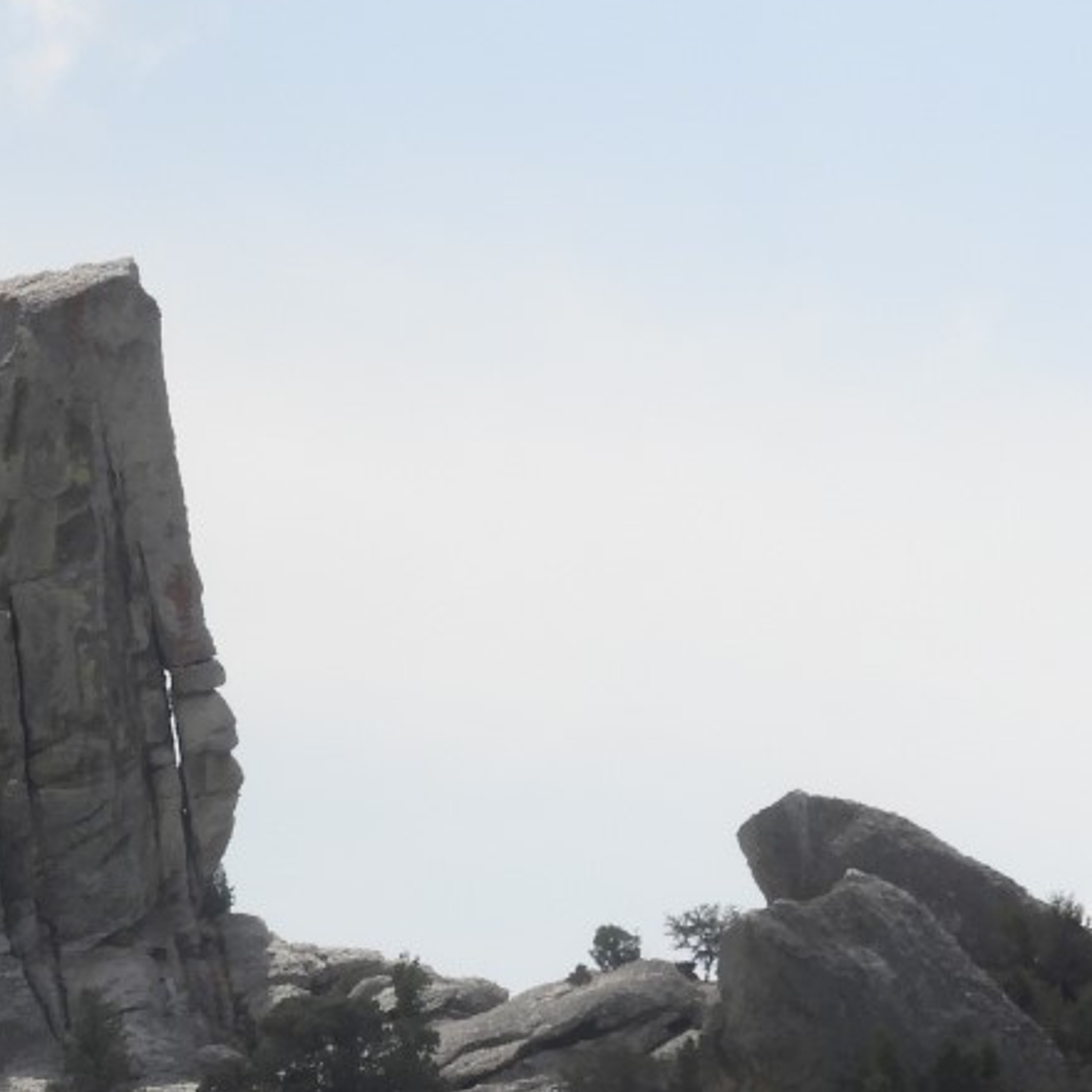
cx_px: -12
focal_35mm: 723
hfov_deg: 2.4
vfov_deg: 2.4
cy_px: 710
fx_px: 25804
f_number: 5.5
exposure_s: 1/800
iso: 100
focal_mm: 44.8
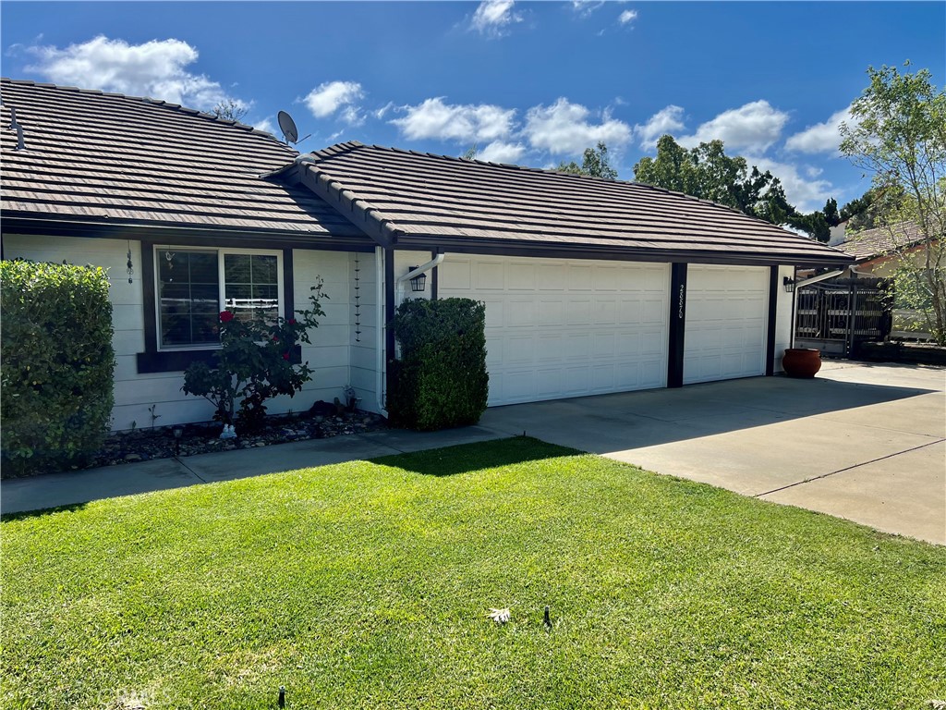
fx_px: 711
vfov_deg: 53.1
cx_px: 473
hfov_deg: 67.3
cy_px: 355
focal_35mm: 26
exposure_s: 1/3571
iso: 50
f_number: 1.5
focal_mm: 5.7
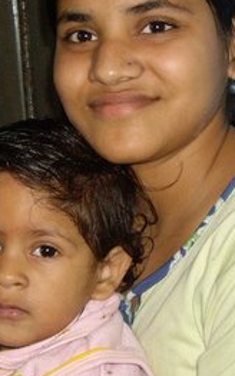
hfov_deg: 13.3
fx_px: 1006
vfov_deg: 21.1
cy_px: 110
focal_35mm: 98
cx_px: 132
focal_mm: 6.2
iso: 200
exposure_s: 1/40
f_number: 2.7
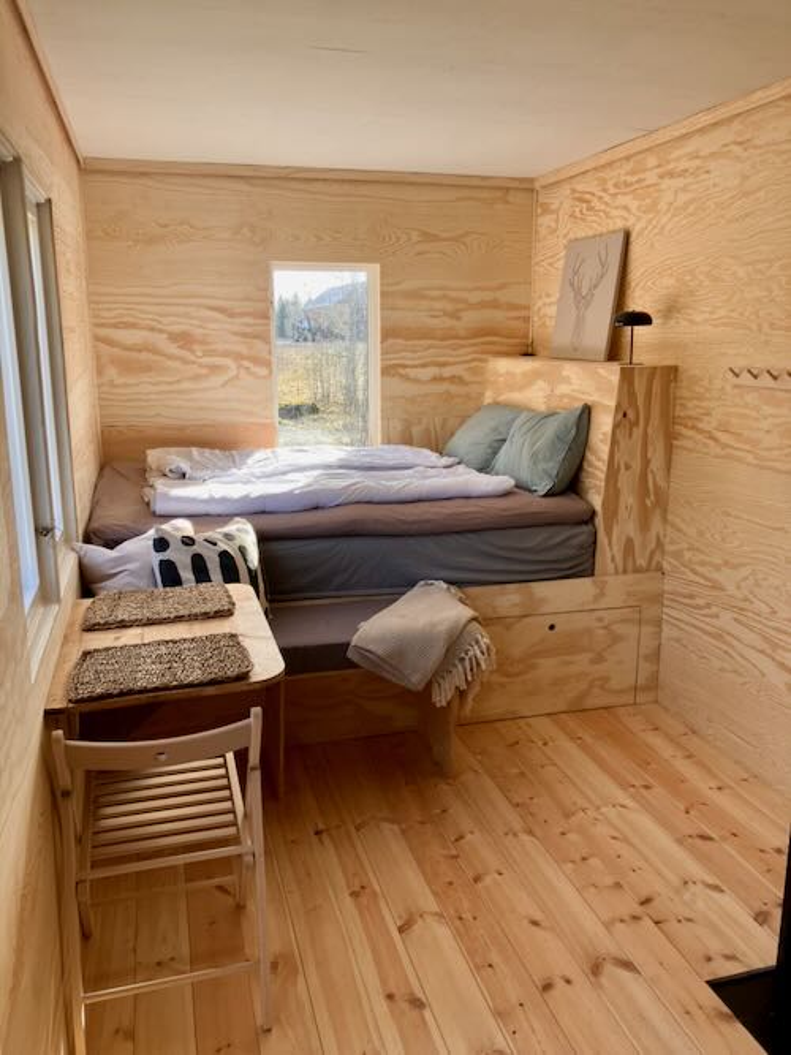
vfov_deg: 63.5
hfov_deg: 49.7
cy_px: 528
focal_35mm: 28
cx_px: 396
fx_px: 853
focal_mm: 3.99
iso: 25
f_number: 1.8
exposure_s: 1/121
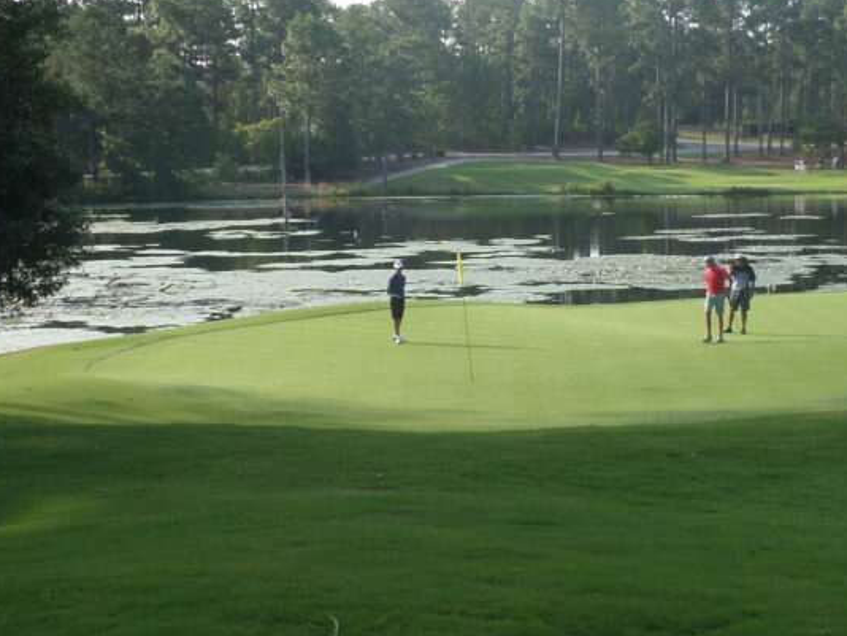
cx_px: 539
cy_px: 284
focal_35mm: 69
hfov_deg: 28.0
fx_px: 1689
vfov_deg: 21.3
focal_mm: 6.5
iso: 80
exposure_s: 1/350
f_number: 3
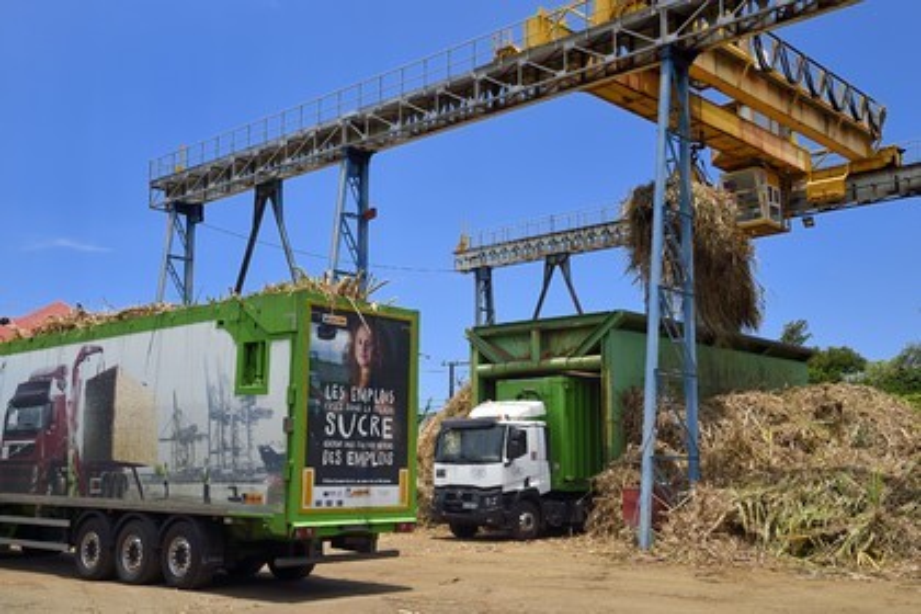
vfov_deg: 33.4
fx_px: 1023
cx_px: 460
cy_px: 307
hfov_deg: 48.5
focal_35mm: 40
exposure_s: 1/320
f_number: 13
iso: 200
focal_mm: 40
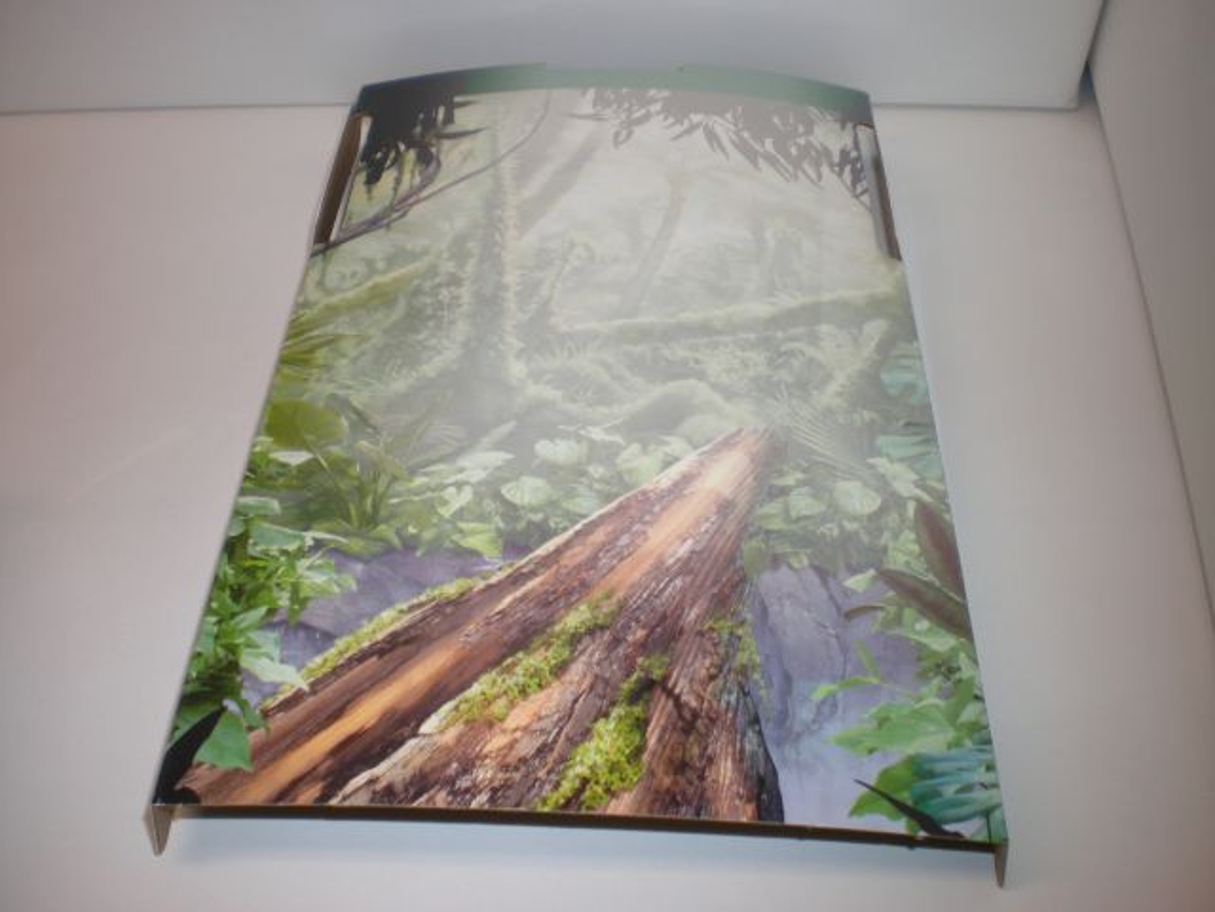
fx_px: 1334
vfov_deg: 37.7
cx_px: 608
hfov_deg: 49.0
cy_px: 456
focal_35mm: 38
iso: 64
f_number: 3.1
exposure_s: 1/49.7
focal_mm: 6.3
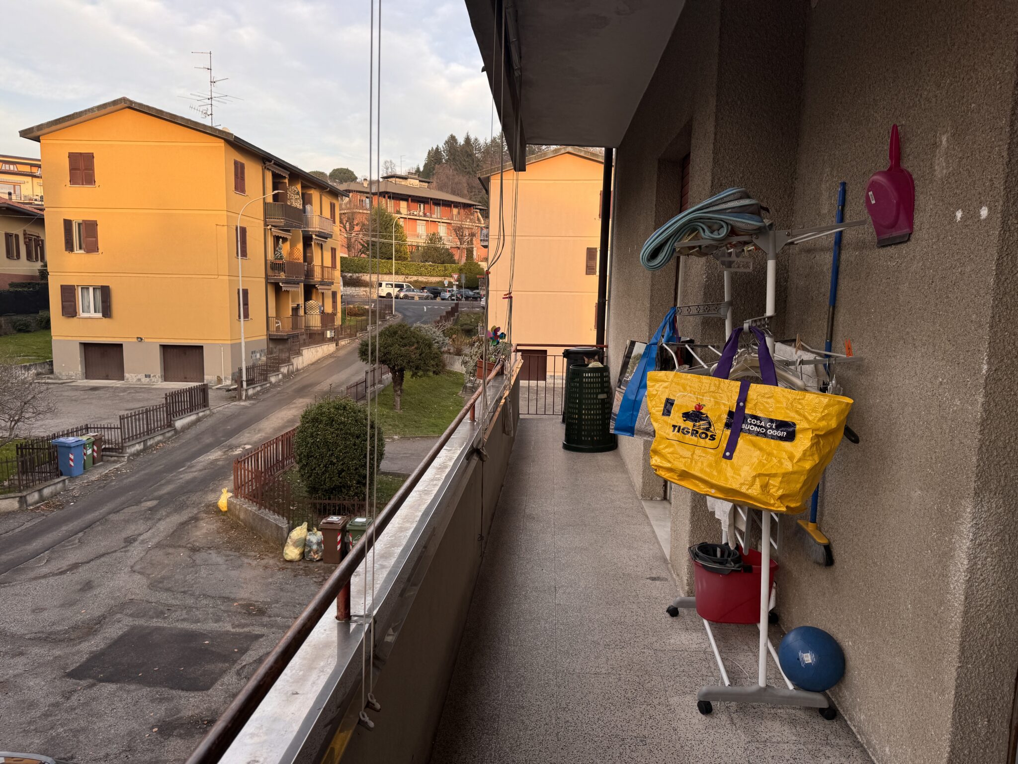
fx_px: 706
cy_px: 382
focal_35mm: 24
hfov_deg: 71.6
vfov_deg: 56.8
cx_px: 509
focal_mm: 6.76
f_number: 1.78
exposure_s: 1/1238
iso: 80
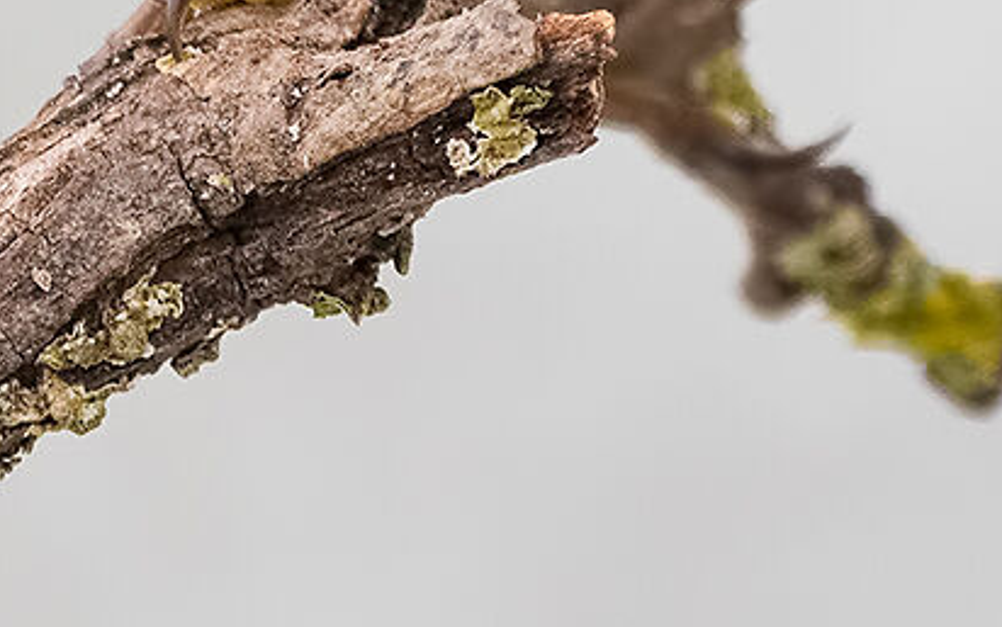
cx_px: 674
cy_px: -923
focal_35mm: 2730
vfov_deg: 0.5
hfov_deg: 0.8
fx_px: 74591
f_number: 8
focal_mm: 460
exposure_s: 1/400
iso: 800
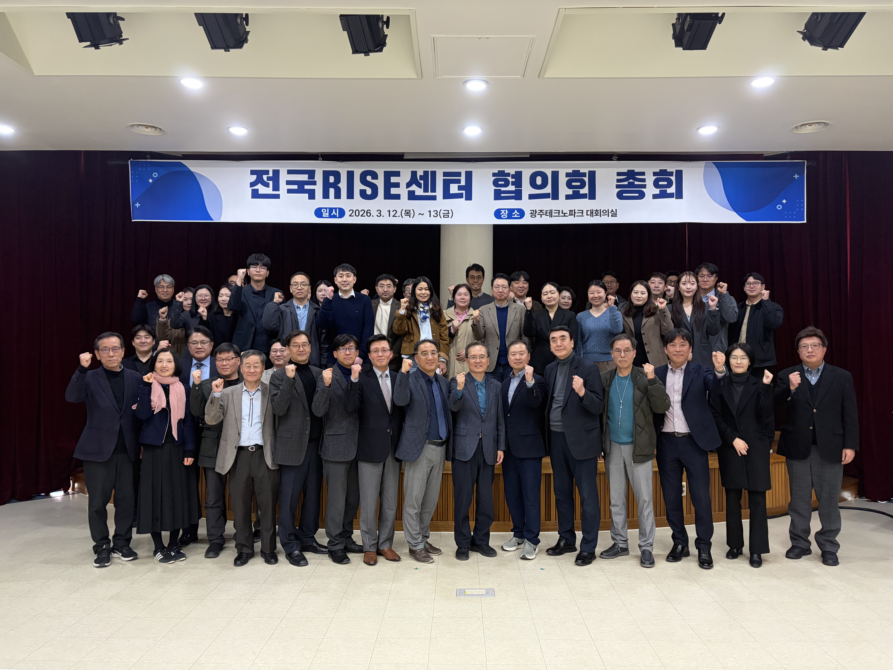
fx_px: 671
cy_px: 335
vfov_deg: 53.1
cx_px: 446
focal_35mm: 26
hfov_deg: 67.3
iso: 400
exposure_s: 1/60
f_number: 1.6
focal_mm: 5.96
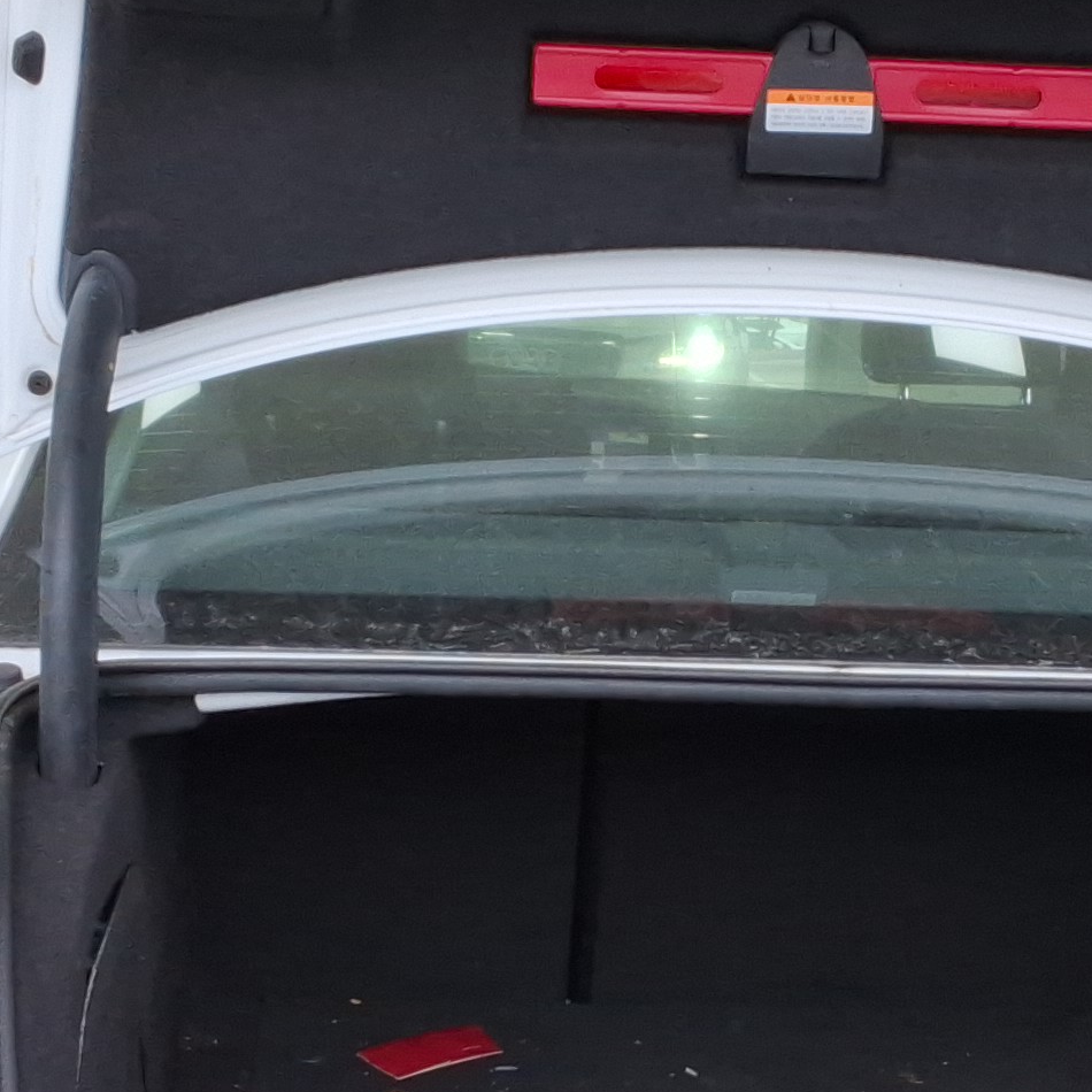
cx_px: 699
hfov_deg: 20.4
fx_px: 3034
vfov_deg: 20.4
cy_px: 657
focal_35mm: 85
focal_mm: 2.91
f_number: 1.9
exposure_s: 1/172
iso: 32
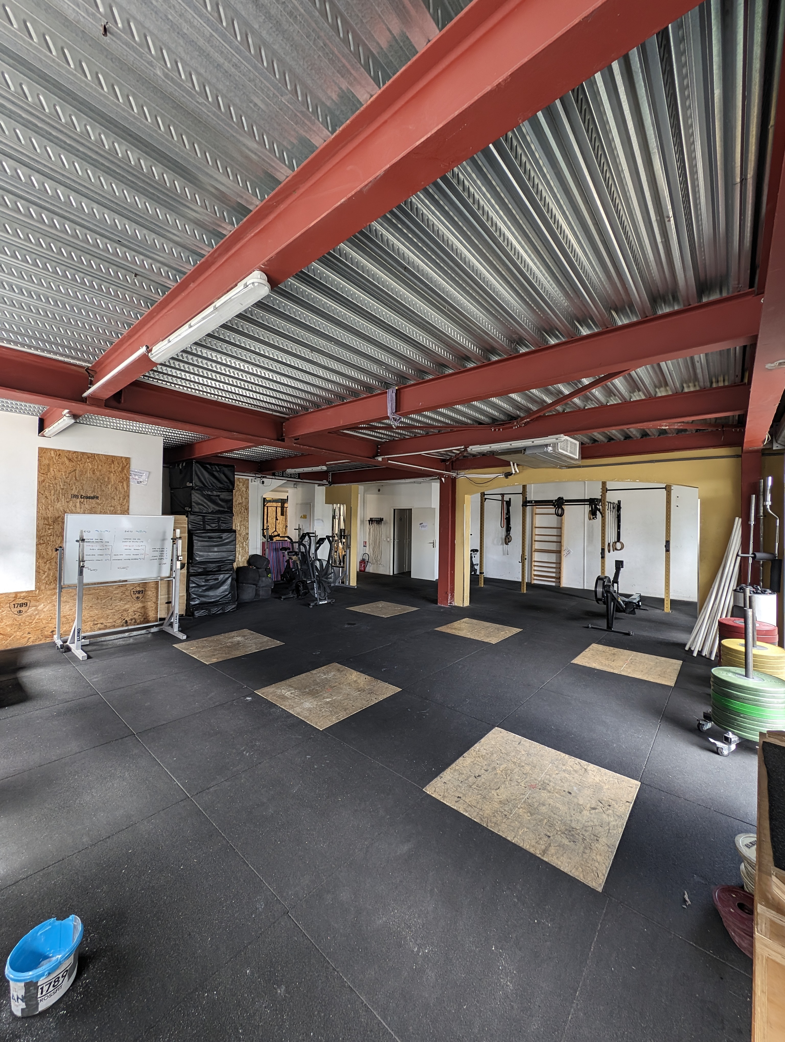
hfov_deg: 94.6
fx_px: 362
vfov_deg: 110.5
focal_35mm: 12
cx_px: 392
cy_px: 521
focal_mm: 2.23
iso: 112
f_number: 1.95
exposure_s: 1/35.6
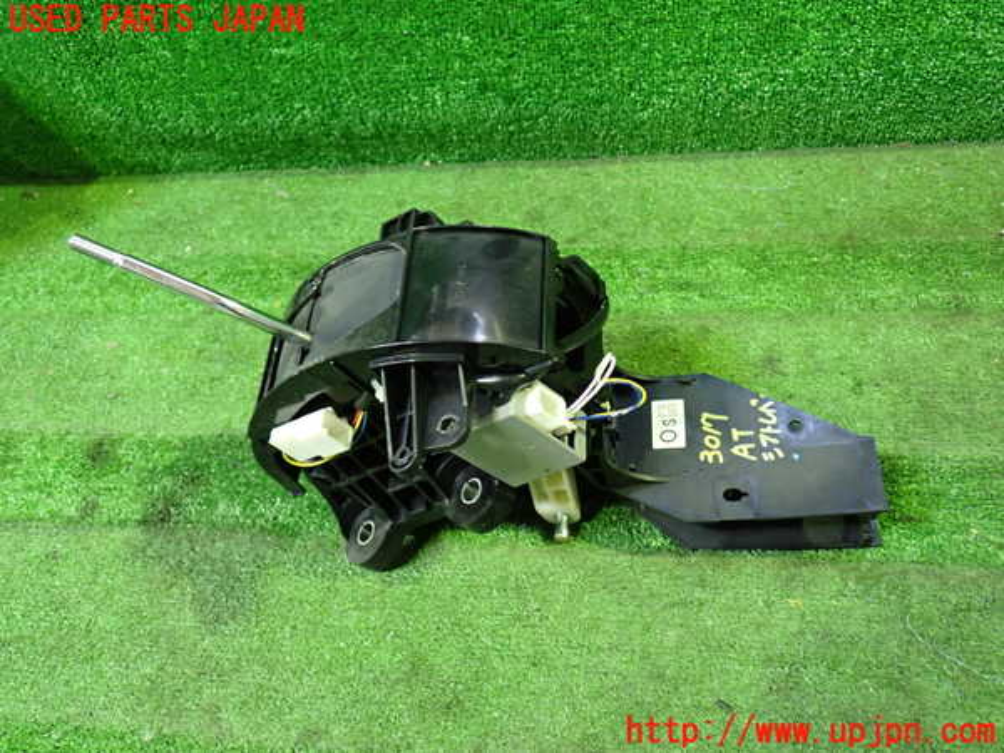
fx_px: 870
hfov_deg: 60.0
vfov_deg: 46.8
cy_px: 376
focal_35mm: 30
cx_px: 502
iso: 640
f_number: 2.3
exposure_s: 1/30
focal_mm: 5.4
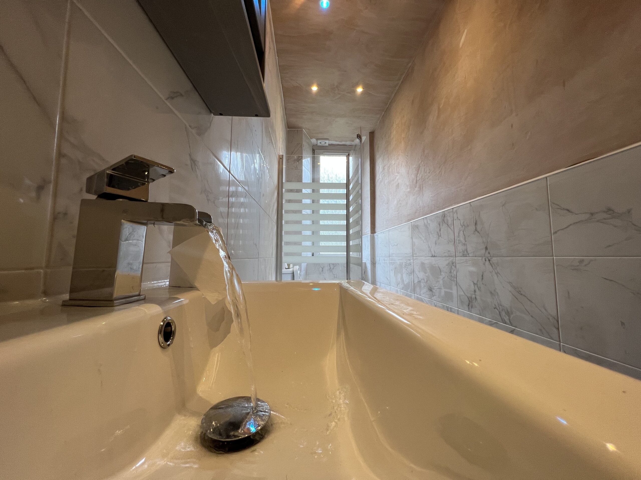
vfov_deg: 89.9
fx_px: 241
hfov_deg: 106.2
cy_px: 240
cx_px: 320
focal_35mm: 13
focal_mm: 1.57
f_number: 1.8
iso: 64
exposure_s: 1/100
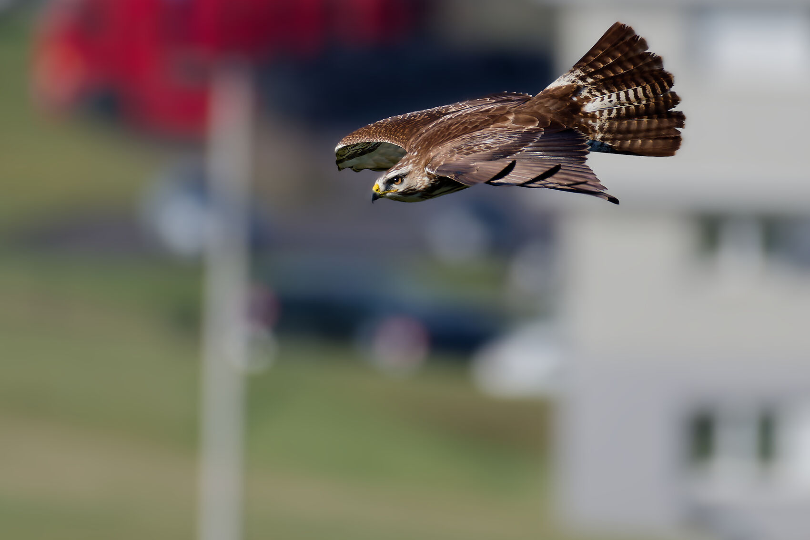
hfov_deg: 1.9
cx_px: 408
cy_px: 174
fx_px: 23823
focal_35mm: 1059
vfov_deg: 1.3
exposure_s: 1/800
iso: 160
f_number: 5.6
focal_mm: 500
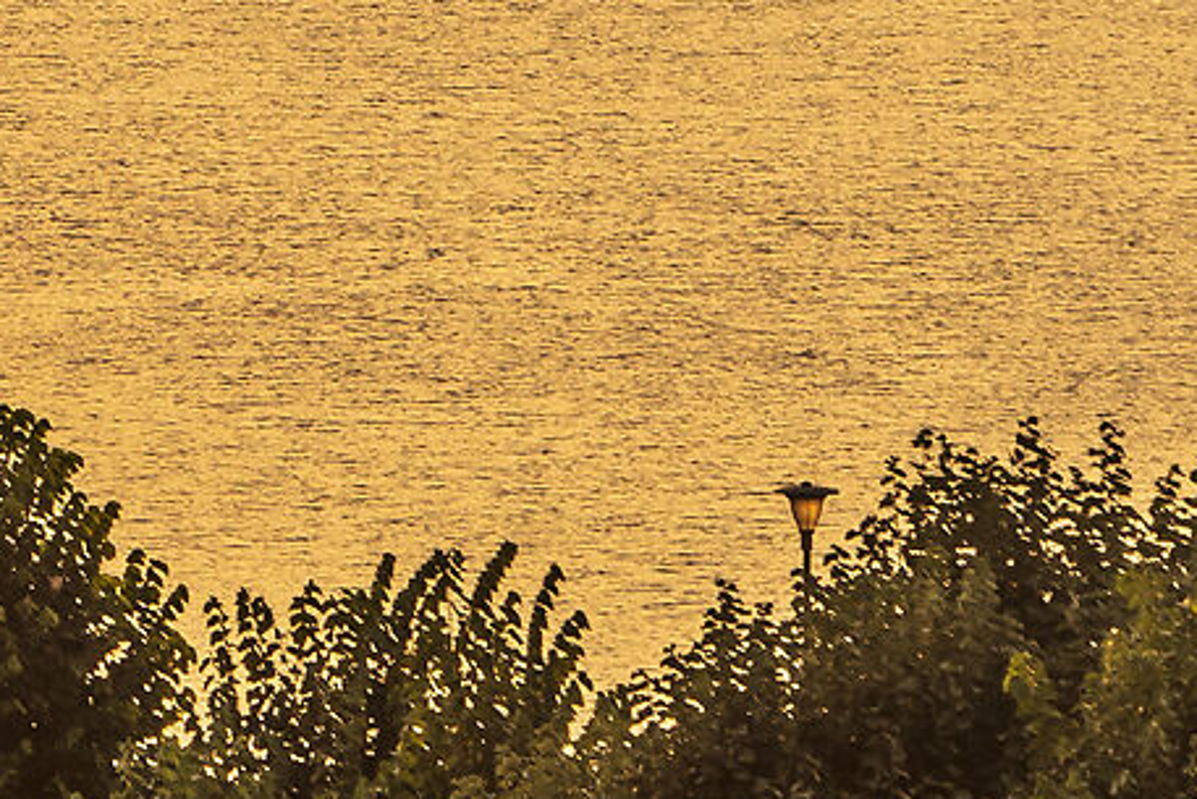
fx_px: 48957
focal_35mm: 1472
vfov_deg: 0.9
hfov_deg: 1.4
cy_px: -1260
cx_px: -1142
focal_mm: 280
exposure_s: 1/125
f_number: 9
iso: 100
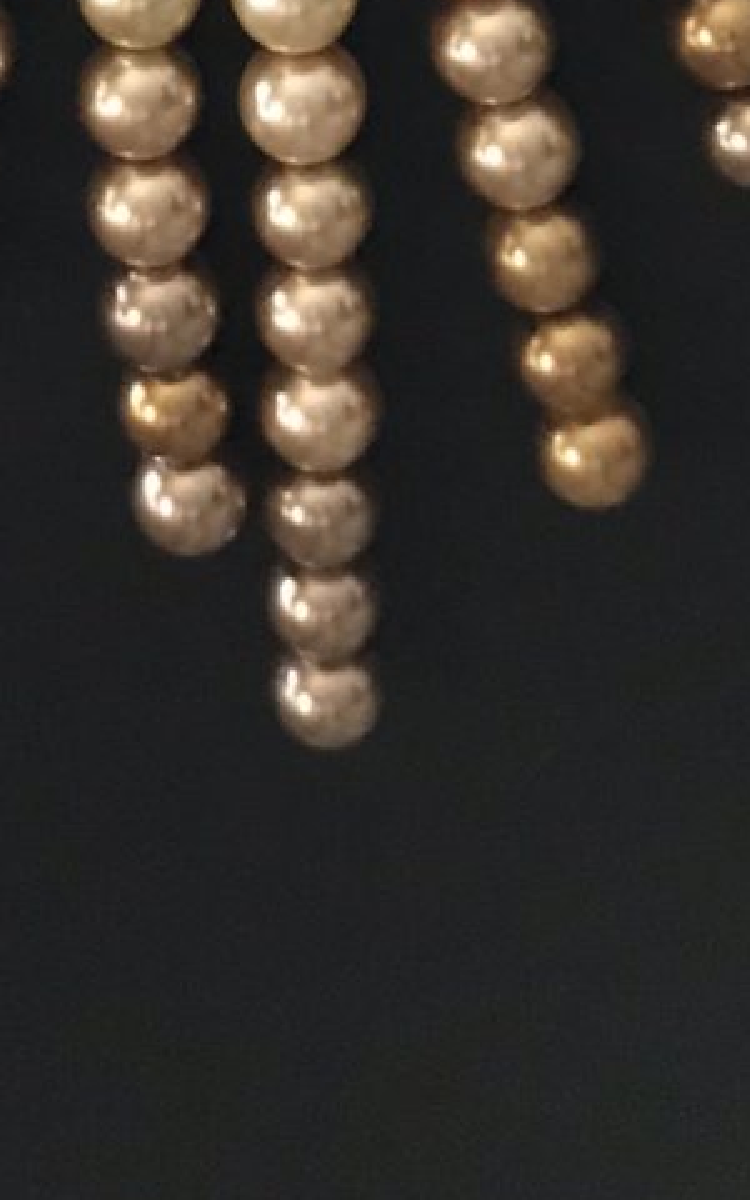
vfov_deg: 18.2
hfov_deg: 13.2
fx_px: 3238
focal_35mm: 99
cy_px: -698
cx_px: 300
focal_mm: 3.99
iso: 100
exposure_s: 1/5
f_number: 1.8
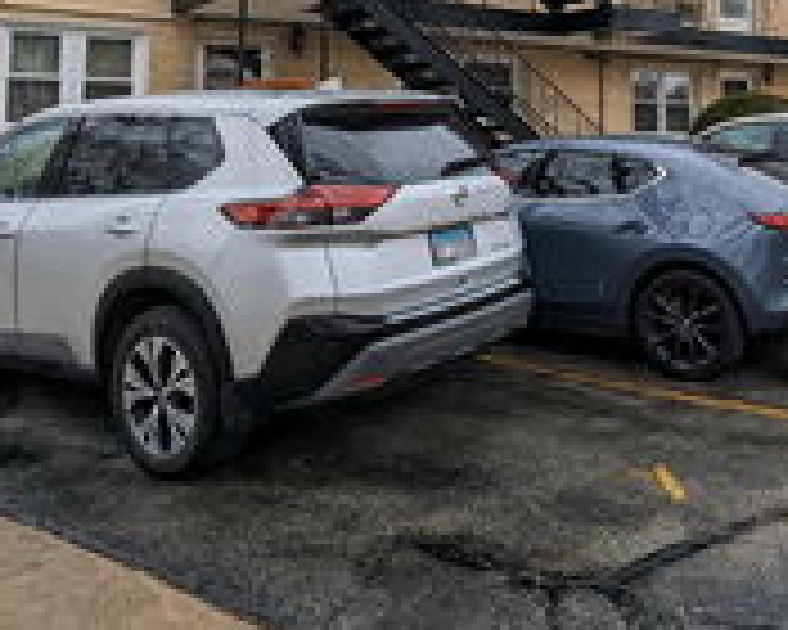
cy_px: 58
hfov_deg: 46.8
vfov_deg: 36.6
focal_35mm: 38
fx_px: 886
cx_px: 552
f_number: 2.2
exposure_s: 1/628
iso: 50
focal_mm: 2.35
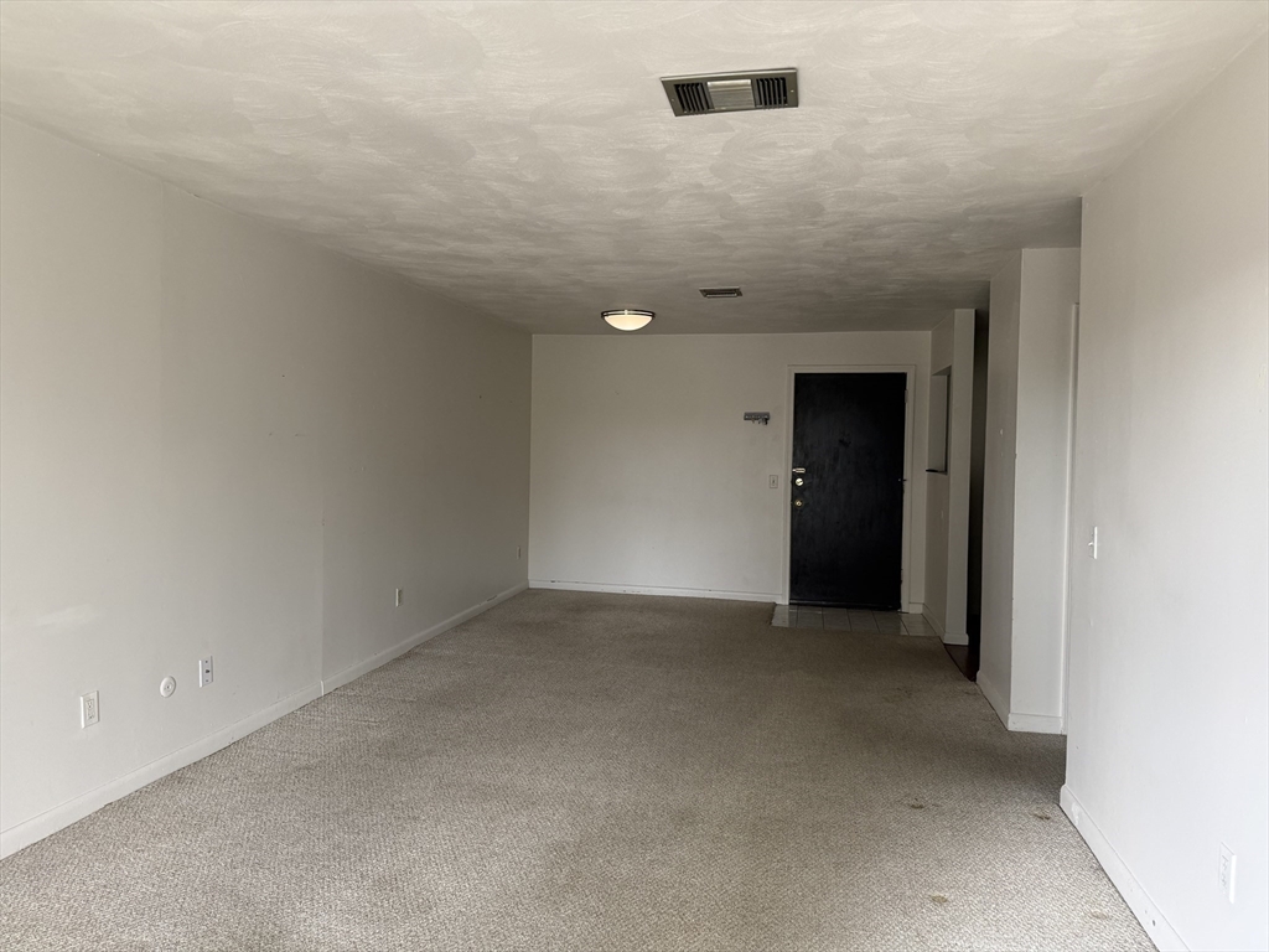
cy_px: 476
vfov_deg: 56.8
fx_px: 880
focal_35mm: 24
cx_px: 634
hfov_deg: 71.6
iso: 200
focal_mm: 6.76
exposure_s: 1/121
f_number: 1.78
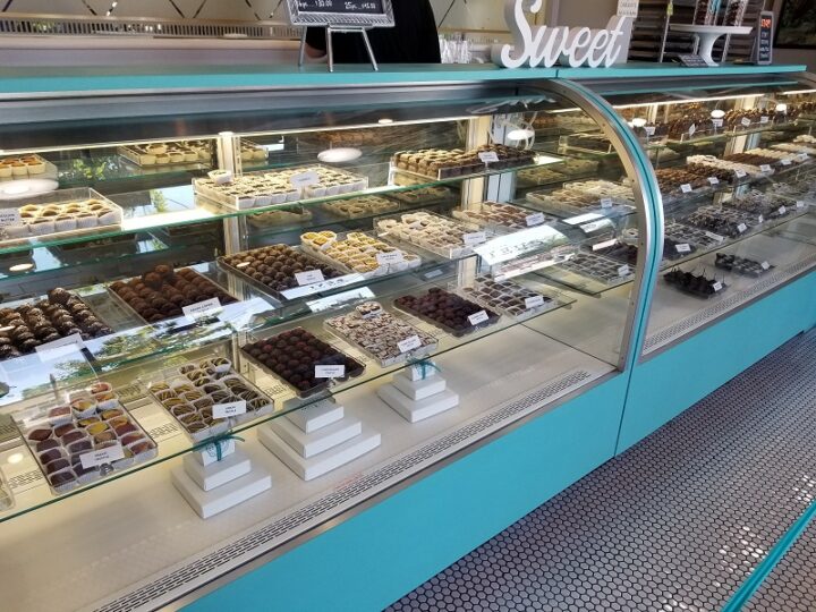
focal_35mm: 26
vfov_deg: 53.1
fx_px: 613
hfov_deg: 67.3
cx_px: 408
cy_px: 306
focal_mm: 4.3
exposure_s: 1/120
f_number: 1.7
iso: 80
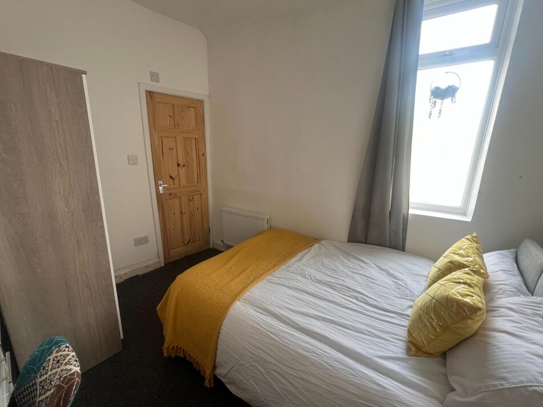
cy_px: 209
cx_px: 265
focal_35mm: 14
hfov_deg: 102.1
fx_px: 220
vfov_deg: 85.6
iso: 100
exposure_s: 1/99
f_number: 1.8
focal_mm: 1.57
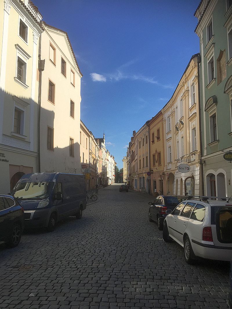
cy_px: 154
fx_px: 259
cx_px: 116
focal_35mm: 29
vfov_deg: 61.7
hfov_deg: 48.2
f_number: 2.2
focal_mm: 4.15
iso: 32
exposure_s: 1/2475
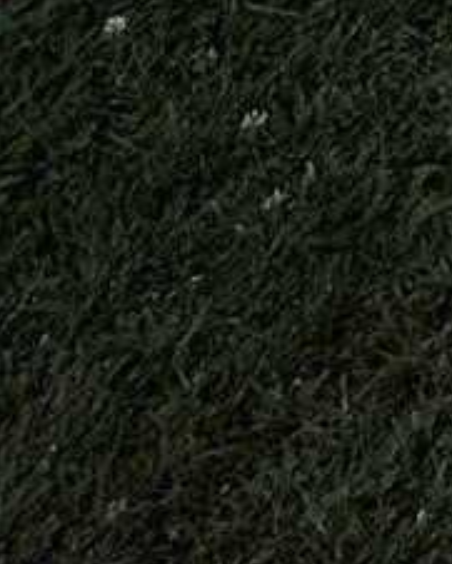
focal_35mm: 124
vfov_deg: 9.7
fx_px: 2072
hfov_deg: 8.0
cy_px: -1343
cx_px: 1771
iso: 50
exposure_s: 1/510
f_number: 2.2
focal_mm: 2.22
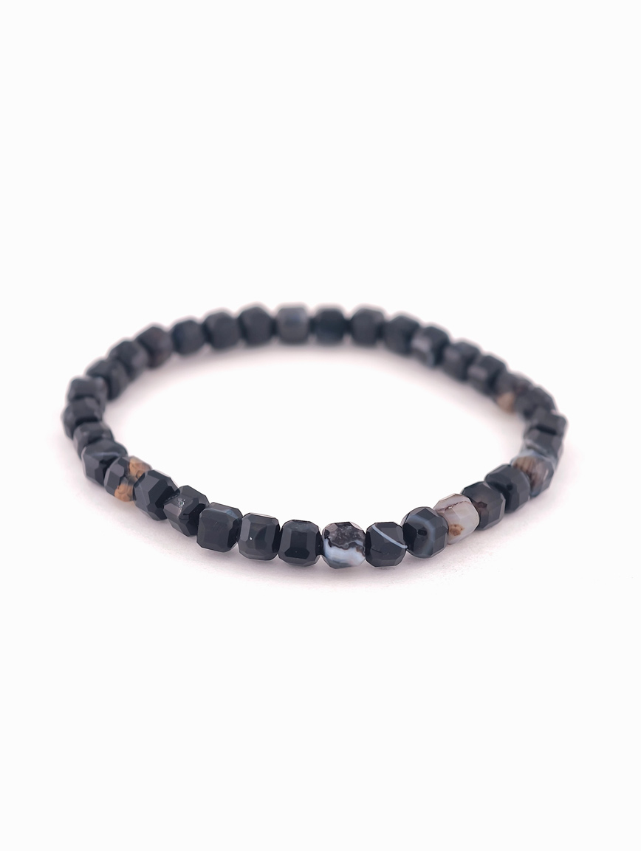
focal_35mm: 90
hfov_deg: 16.5
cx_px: 320
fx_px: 2217
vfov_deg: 21.7
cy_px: 426
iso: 125
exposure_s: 1/161
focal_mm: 22.48
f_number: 2.67
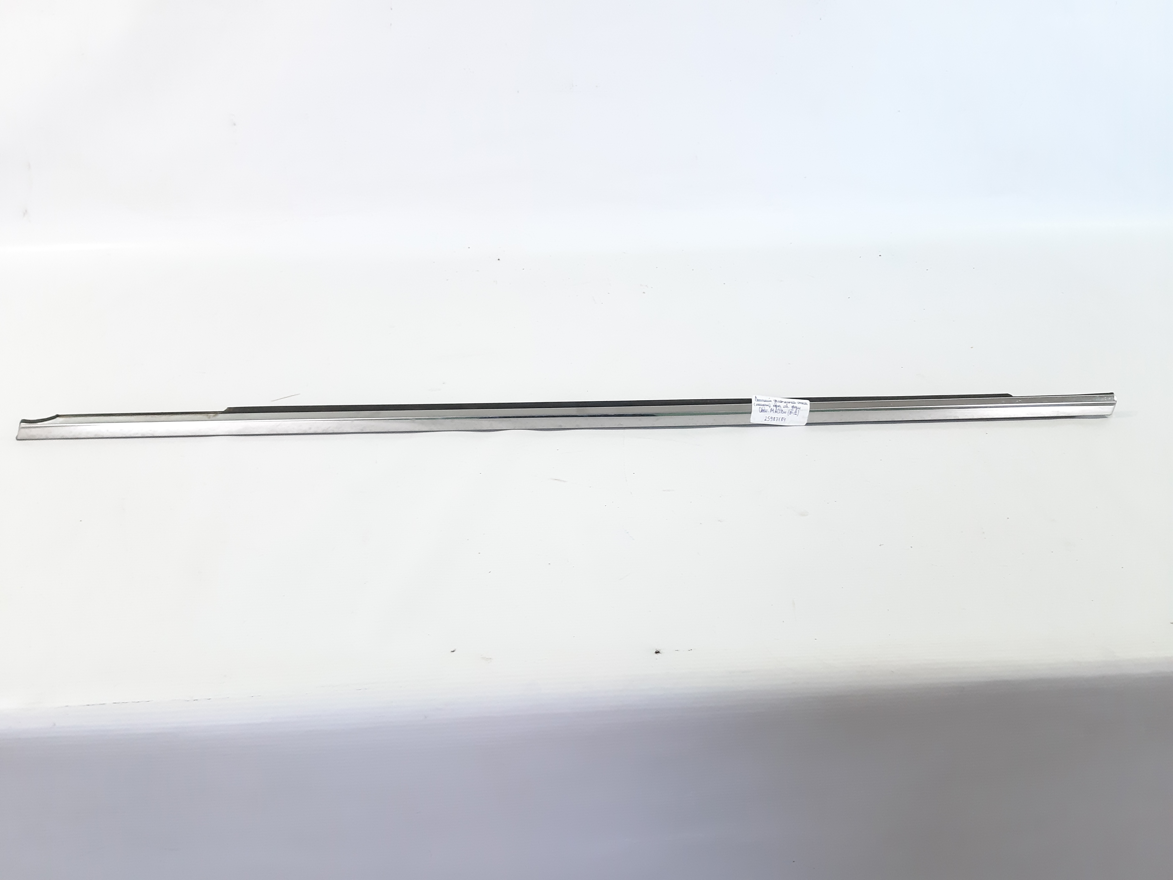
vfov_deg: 51.4
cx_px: 586
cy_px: 440
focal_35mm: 27
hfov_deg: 65.3
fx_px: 915
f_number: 1.7
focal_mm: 3.93
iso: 160
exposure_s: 1/50
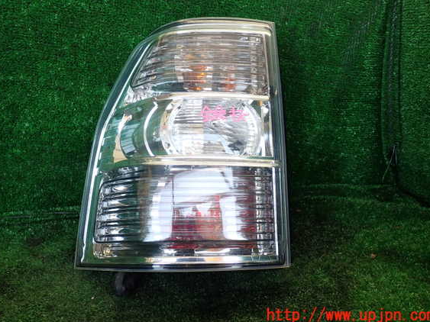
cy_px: 153
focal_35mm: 32
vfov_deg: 44.1
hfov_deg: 56.8
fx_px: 397
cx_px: 210
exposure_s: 1/60
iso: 100
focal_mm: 5.4
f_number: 3.2
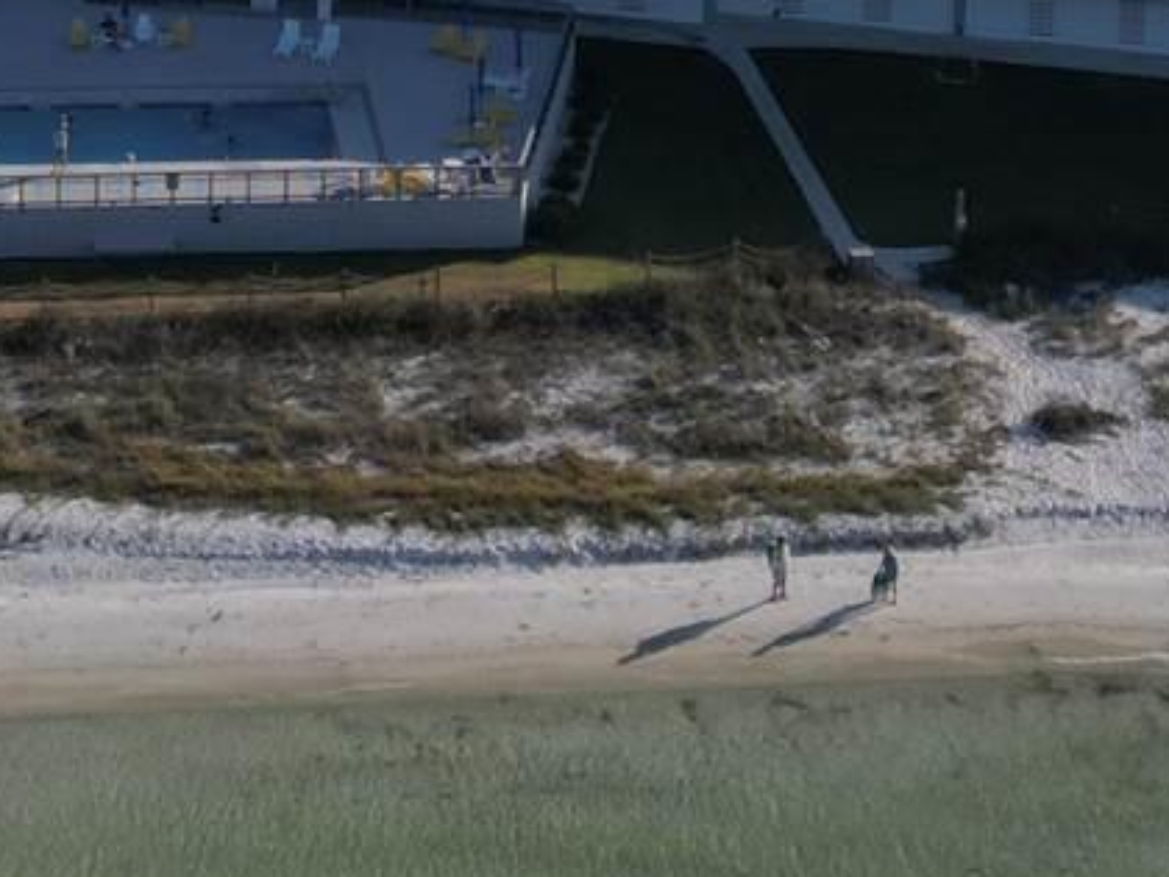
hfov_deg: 16.7
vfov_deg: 11.9
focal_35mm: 117
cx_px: 250
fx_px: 3951
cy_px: -601
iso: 200
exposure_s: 1/5000
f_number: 1.7
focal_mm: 6.72
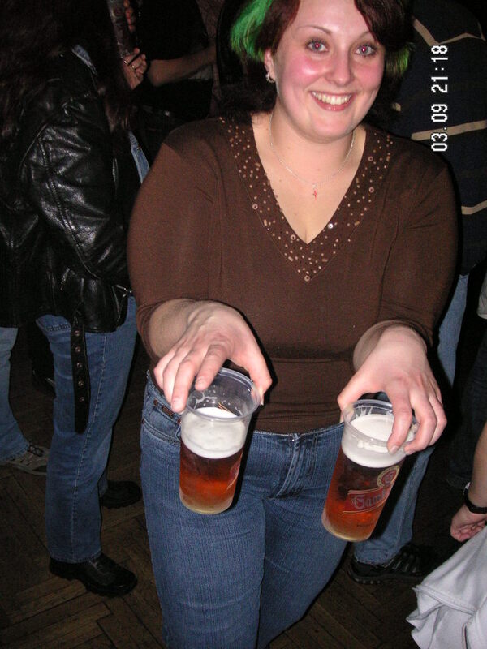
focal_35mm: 37
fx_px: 694
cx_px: 244
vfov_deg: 50.1
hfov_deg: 38.7
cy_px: 324
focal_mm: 6.1
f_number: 2.8
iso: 160
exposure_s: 1/45
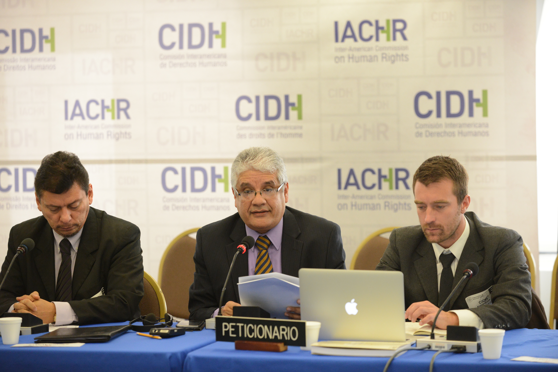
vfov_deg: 11.4
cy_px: 186
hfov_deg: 17.1
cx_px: 279
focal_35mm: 120
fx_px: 1860
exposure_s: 1/320
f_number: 3.2
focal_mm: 120
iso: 3200
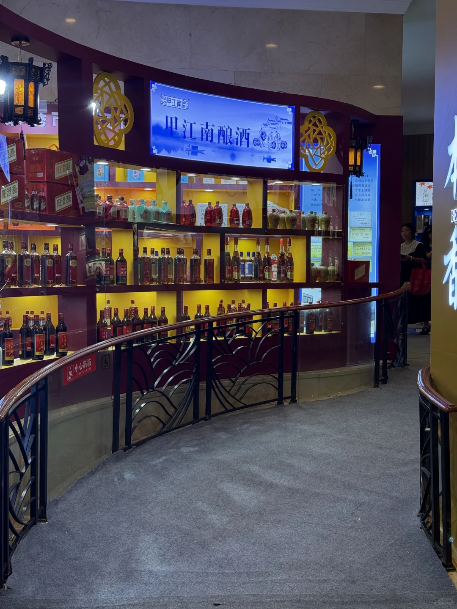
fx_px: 845
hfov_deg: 30.3
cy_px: 304
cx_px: 228
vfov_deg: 39.7
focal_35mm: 48
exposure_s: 1/100
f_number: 1.78
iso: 64
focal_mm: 6.76
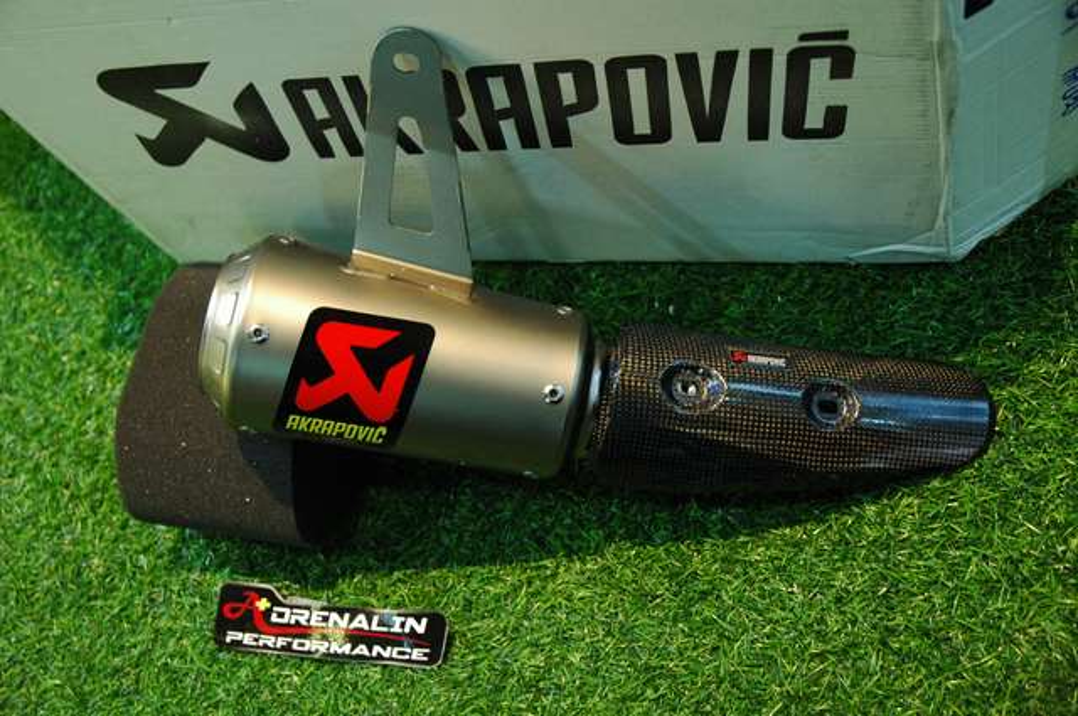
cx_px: 539
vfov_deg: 31.8
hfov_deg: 46.5
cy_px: 358
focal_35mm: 42
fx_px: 1256
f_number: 3.5
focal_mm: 28
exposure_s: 1/30
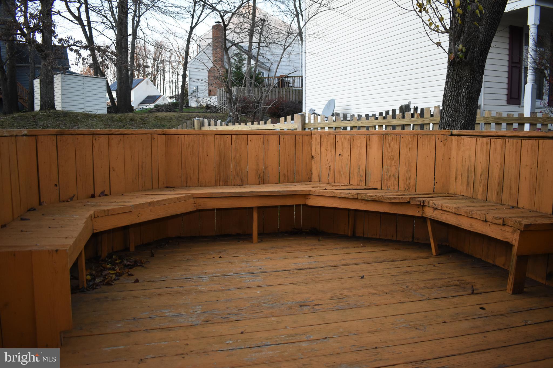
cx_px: 276
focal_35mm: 27
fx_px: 415
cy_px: 184
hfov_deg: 67.4
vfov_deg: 47.9
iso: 800
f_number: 3.5
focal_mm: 18
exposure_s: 1/200
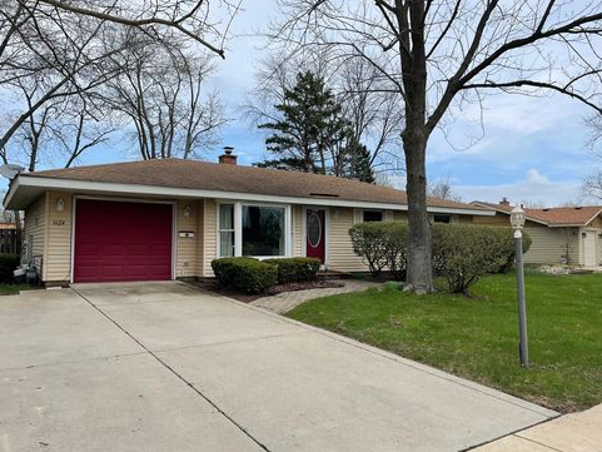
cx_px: 307
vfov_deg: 51.4
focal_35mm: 27
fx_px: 470
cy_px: 230
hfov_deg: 65.3
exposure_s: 1/4000
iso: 32
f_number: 1.6
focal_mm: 4.2
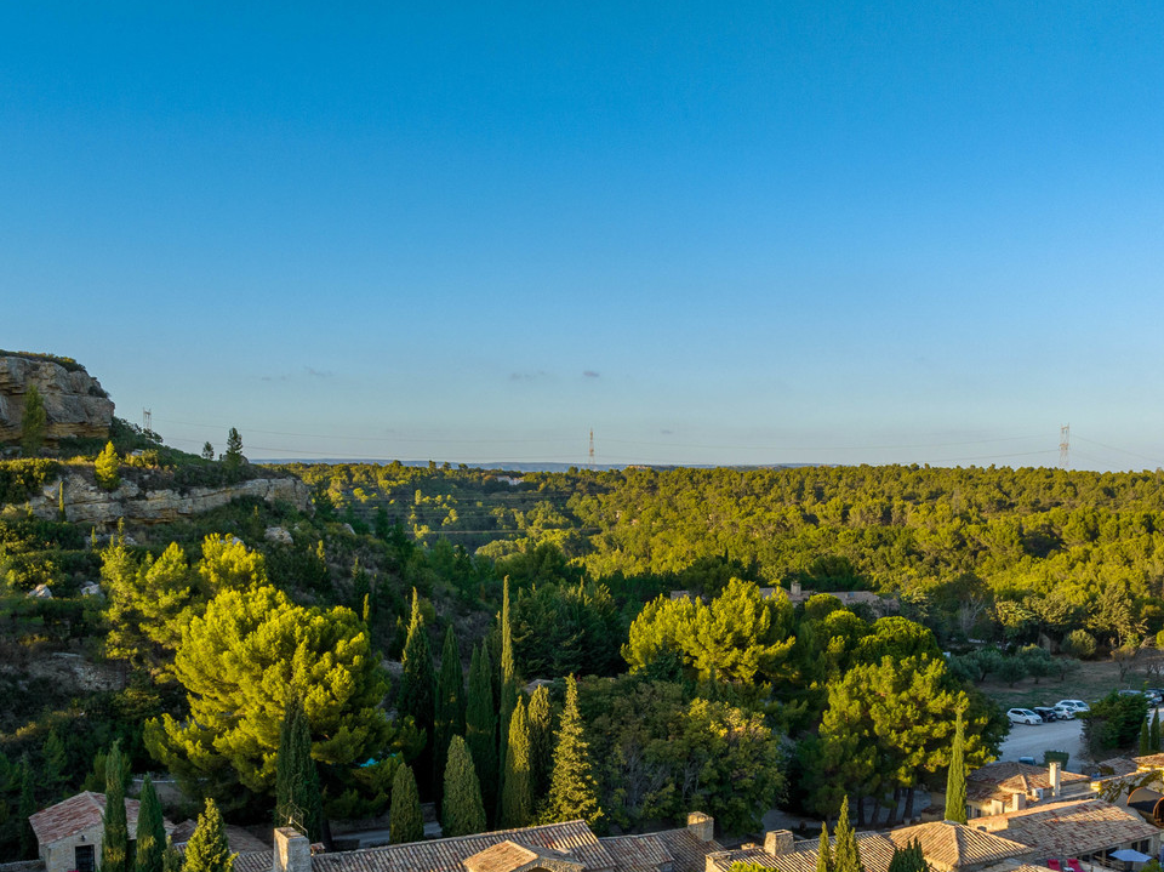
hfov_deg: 46.8
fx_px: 1344
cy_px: 644
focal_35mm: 40
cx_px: 630
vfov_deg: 35.2
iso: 100
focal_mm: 12.3
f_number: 9
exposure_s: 1/80
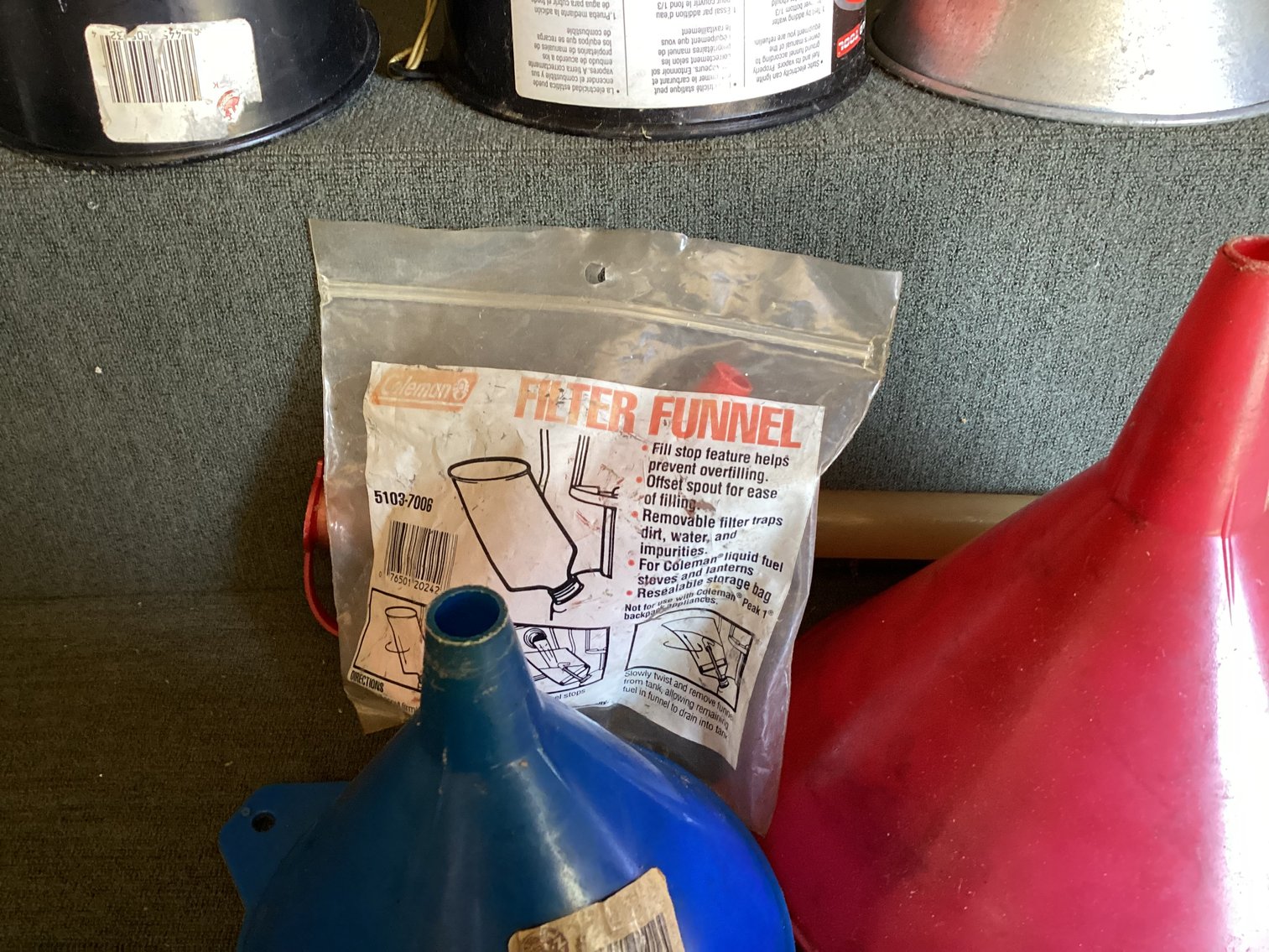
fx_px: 1137
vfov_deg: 45.4
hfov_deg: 58.3
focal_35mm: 31
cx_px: 634
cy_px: 476
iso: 250
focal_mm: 3.3
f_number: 2.4
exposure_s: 1/60
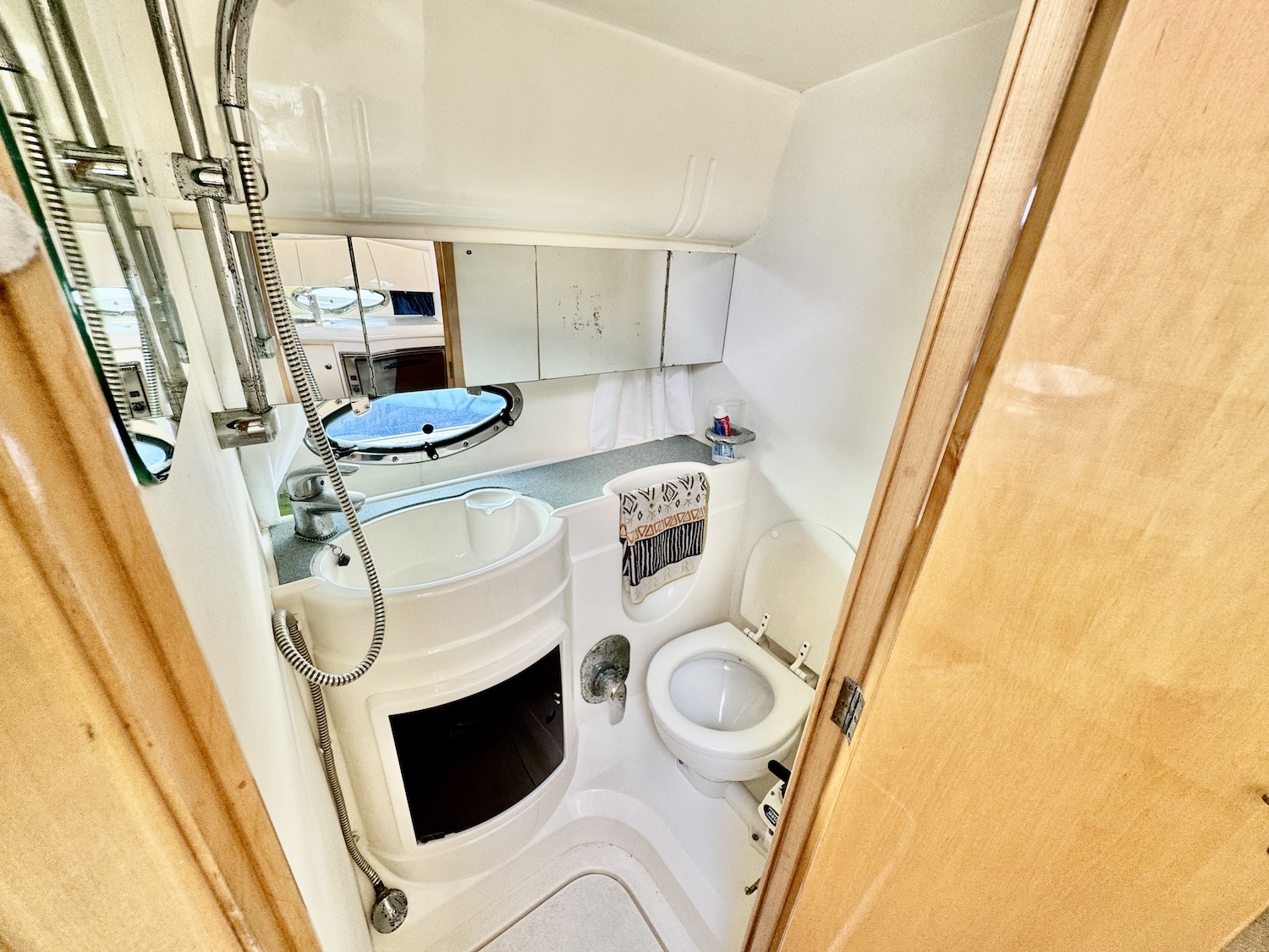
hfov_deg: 102.1
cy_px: 476
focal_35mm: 14
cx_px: 634
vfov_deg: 85.7
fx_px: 513
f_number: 2.2
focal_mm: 2.22
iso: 125
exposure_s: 1/99
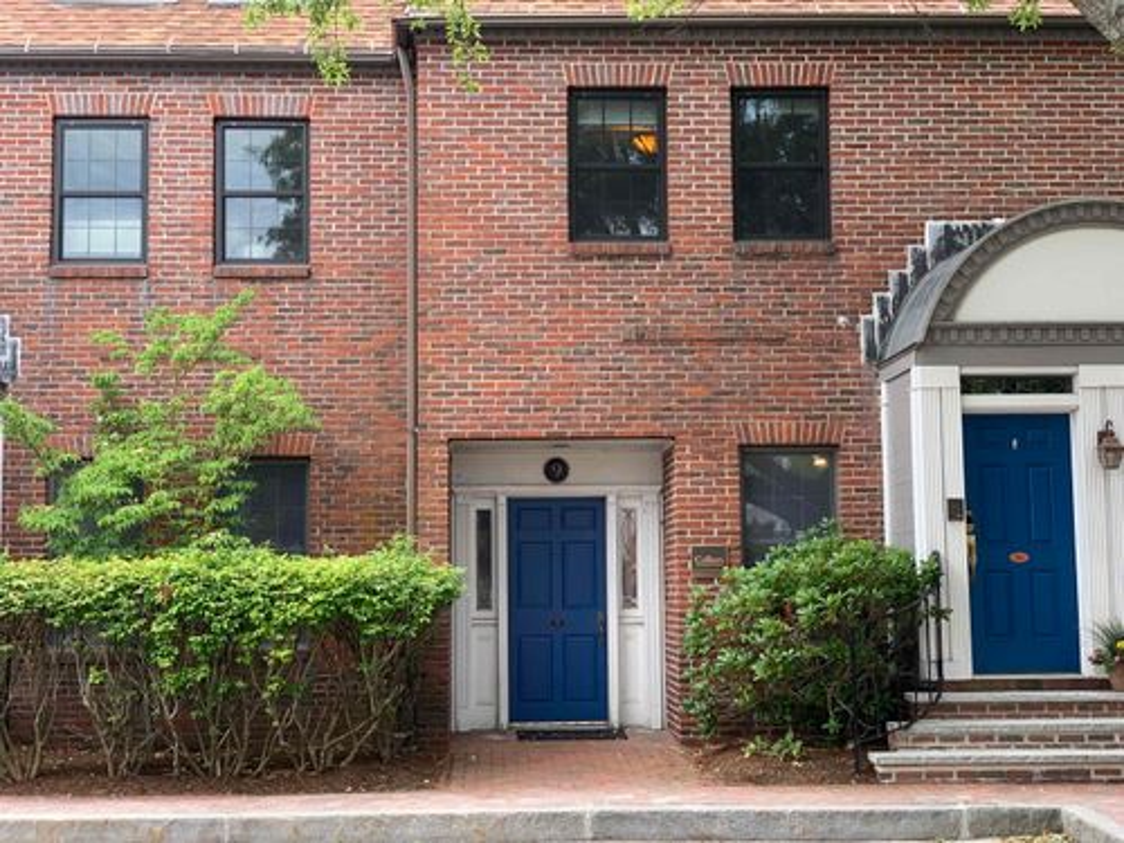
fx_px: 1688
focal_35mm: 52
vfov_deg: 28.0
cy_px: 422
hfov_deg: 36.8
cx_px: 562
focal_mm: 6
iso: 40
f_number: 2.4
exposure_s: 1/122
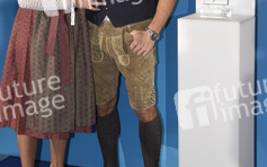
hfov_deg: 24.1
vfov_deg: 15.1
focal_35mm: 86
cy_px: 46
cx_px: 130
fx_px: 626
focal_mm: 50
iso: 2500
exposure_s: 1/80
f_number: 6.3
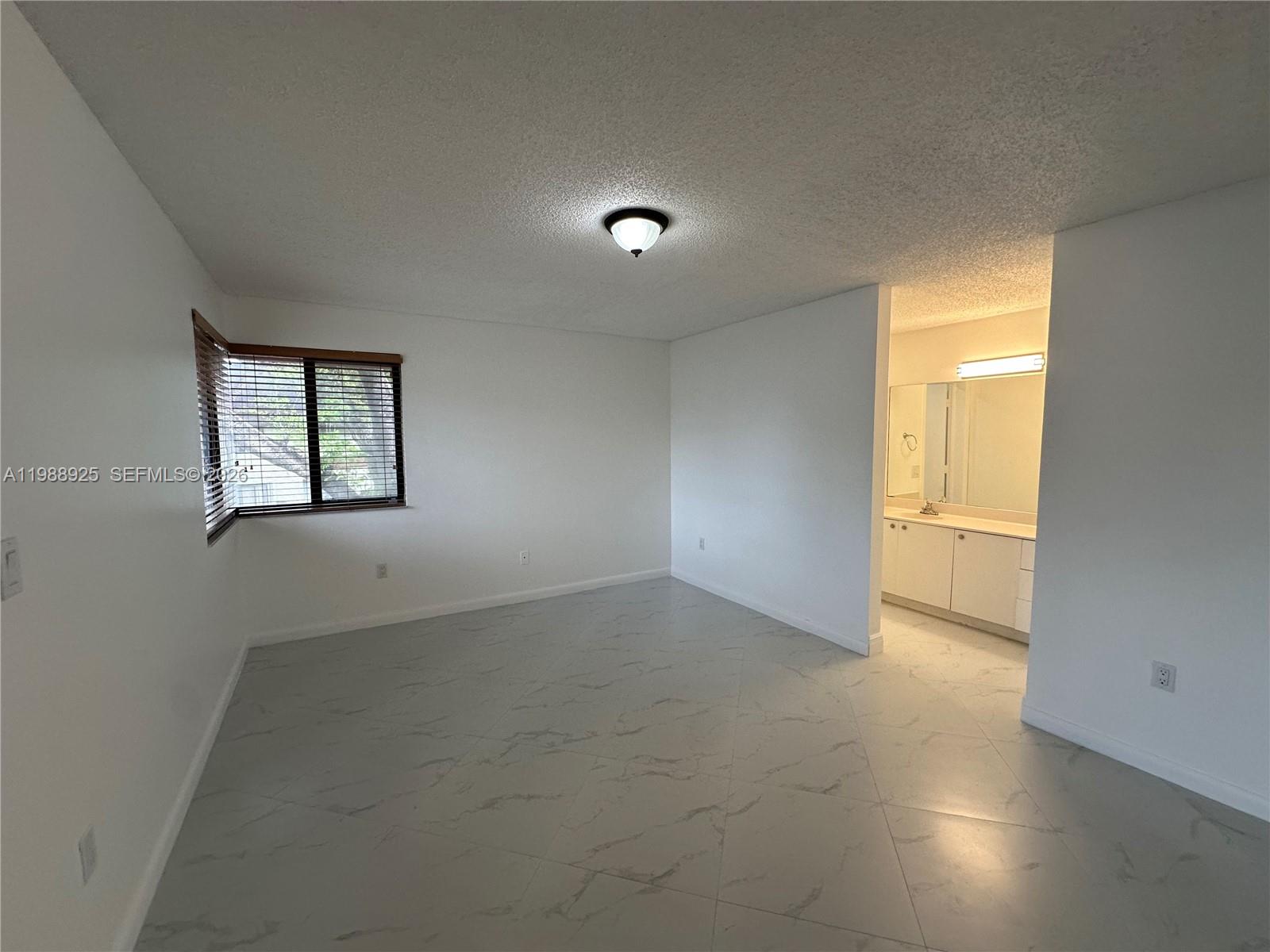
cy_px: 476
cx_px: 635
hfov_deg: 102.1
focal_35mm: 14
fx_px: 514
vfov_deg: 85.7
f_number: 2.2
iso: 160
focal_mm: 2.22
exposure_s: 1/120
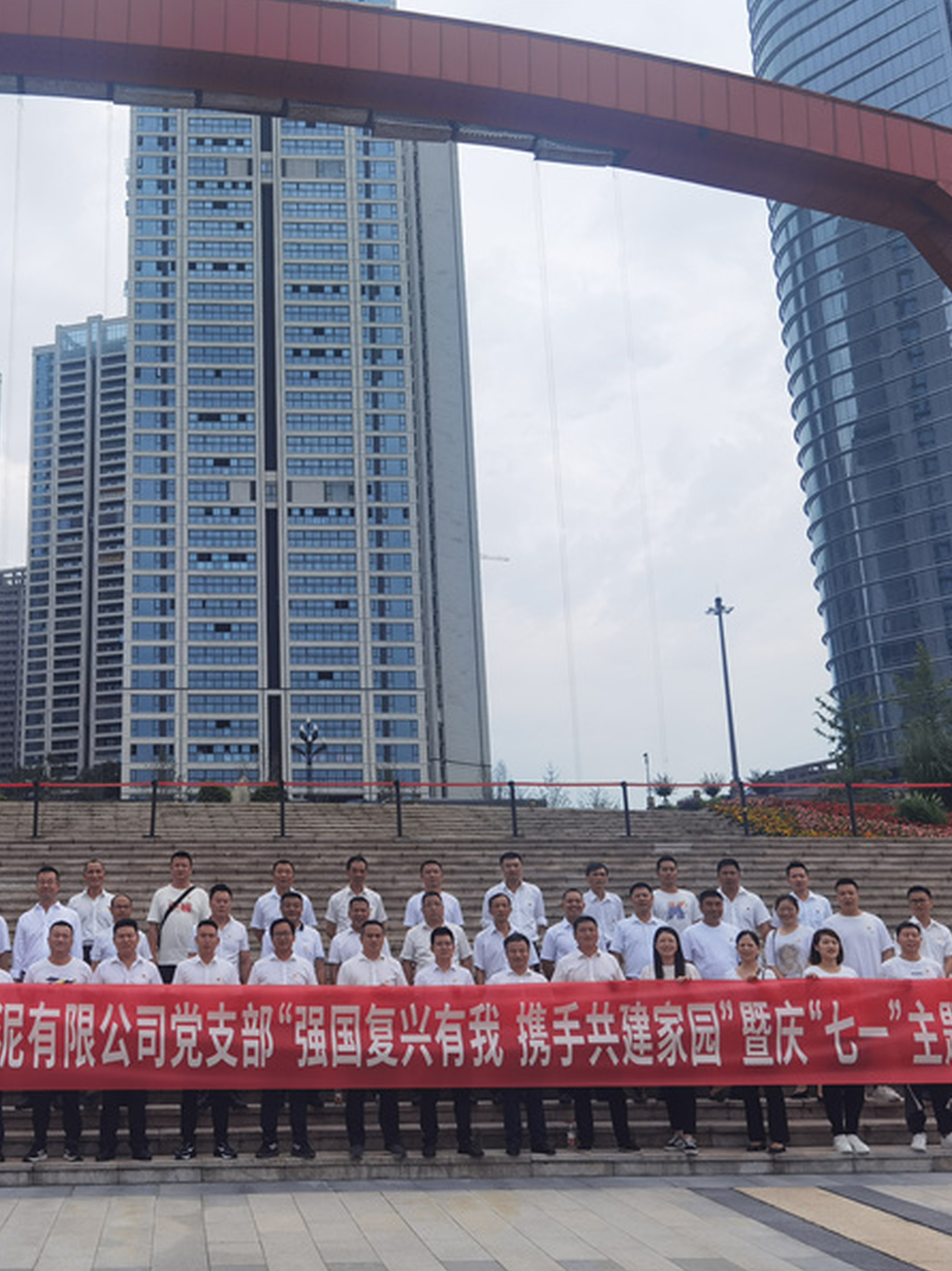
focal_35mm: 39
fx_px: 1431
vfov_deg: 47.9
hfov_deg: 36.0
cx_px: 248
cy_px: 634
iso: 50
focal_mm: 6.71
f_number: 1.9
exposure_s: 1/3802
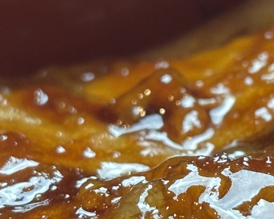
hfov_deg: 9.1
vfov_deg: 7.3
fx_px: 1711
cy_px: 109
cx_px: 241
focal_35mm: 211
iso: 125
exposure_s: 1/50
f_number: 1.6
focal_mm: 5.96
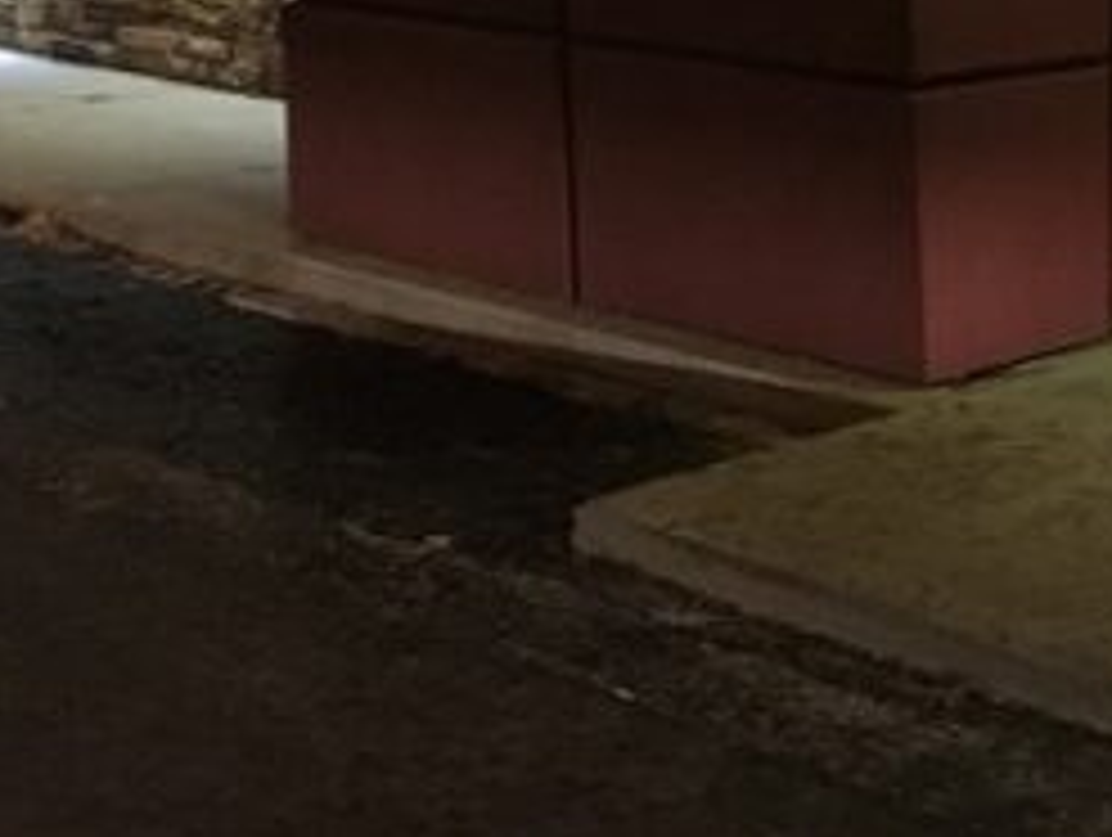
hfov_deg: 21.6
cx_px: 815
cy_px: -400
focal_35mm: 90
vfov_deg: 15.3
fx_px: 2895
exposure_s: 1/15
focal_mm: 4.15
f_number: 2.2
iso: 320
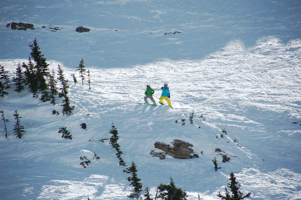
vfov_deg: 4.6
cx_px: 150
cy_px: 100
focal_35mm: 300
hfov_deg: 6.9
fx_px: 2506
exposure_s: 1/1600
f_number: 6.3
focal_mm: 200
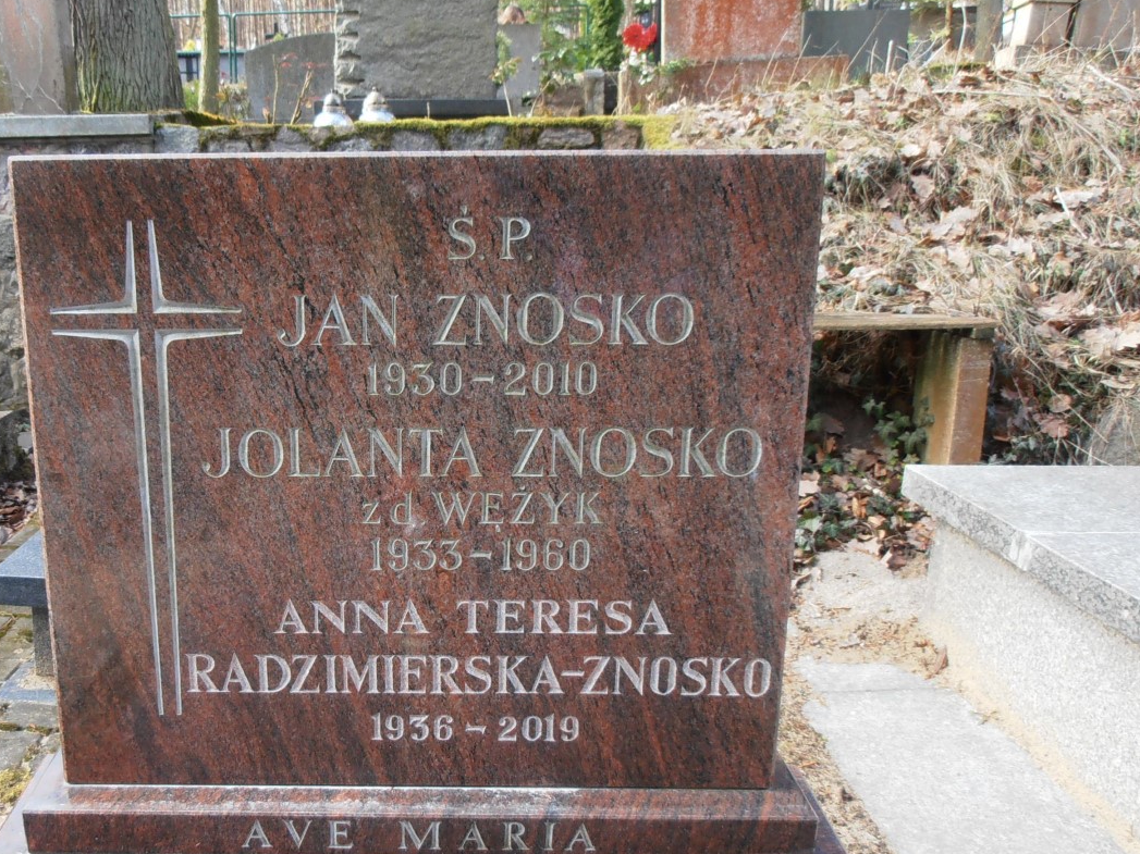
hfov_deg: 54.4
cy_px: 475
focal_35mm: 33
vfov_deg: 42.9
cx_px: 395
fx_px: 1087
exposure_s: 1/80
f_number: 3
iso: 80
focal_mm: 4.2
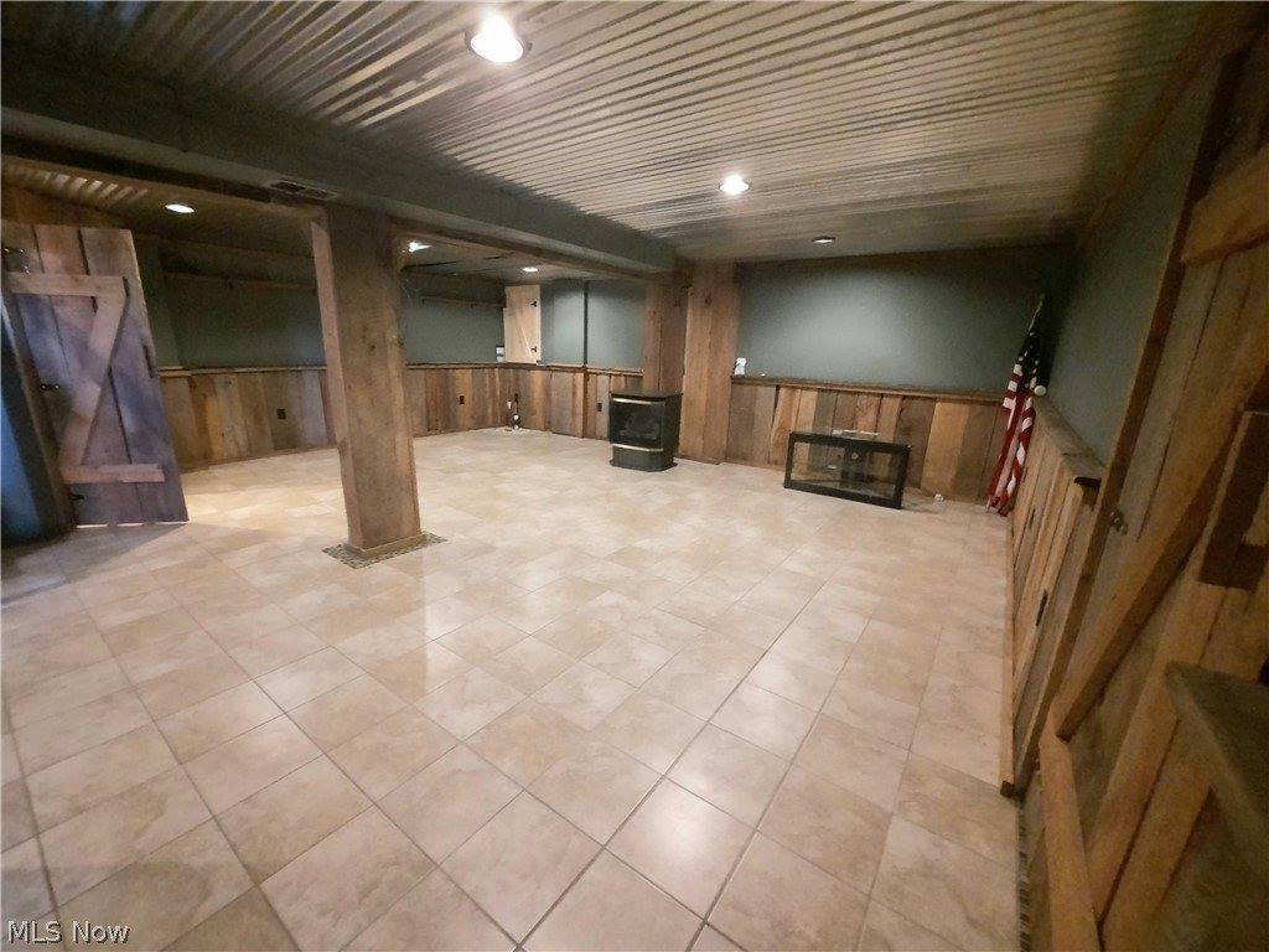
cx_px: 634
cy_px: 476
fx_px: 477
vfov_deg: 89.9
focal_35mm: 13
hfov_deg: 106.2
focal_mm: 1.74
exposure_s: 1/17
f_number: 2.2
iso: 800
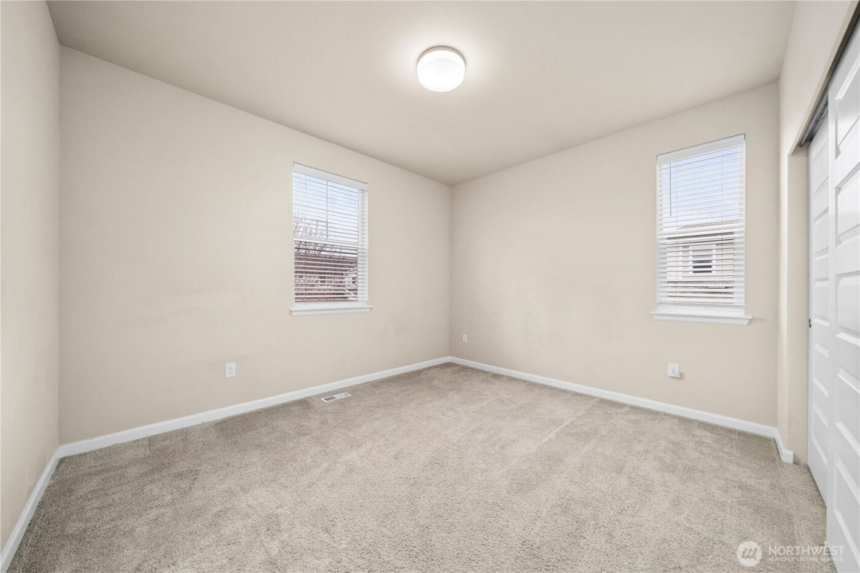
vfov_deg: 90.0
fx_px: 287
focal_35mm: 12
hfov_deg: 112.6
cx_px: 430
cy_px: 286
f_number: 6.3
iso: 100
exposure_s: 1/80
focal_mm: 12
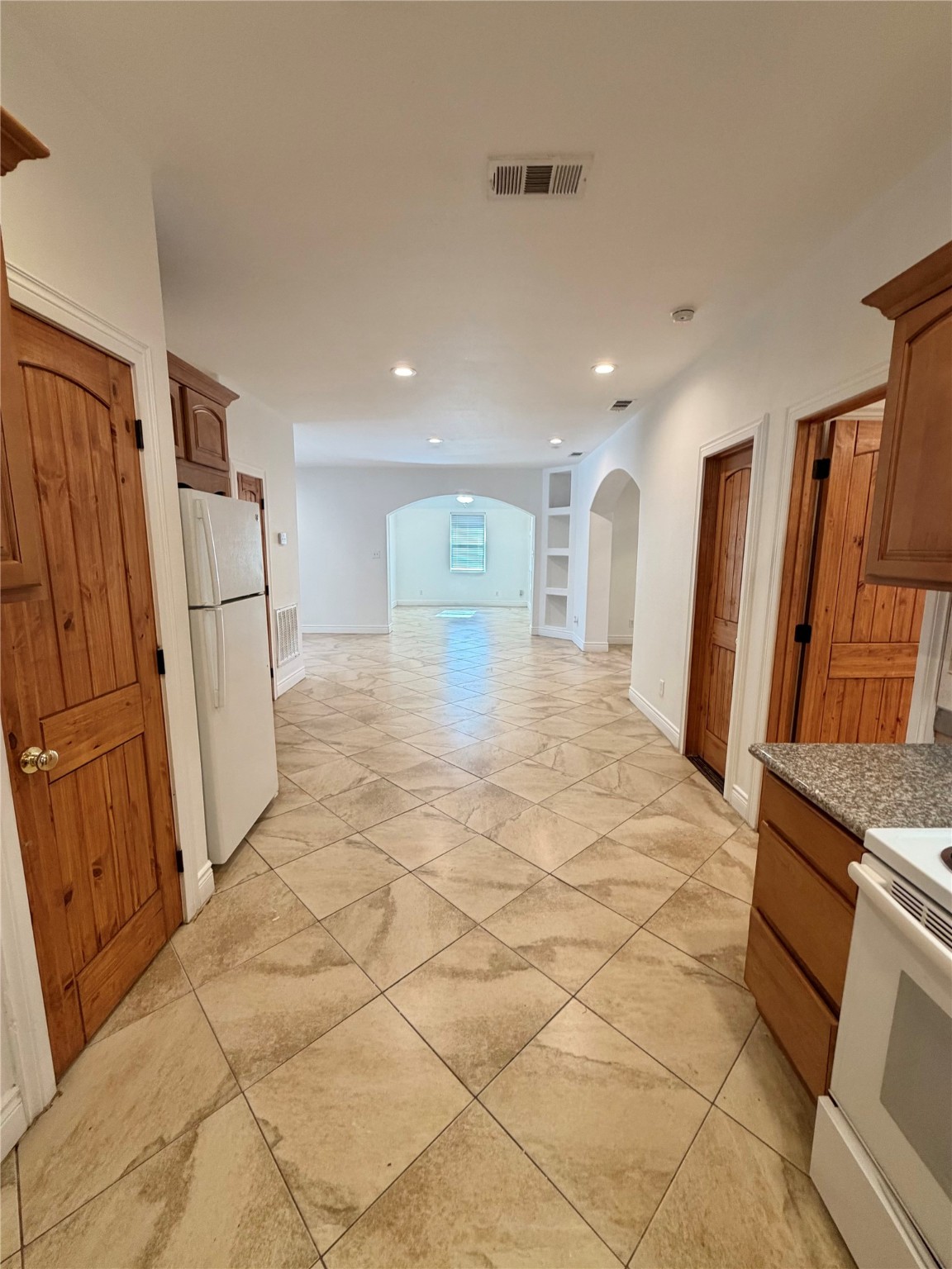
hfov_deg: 85.7
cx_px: 476
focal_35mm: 14
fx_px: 513
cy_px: 634
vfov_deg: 102.1
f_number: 2.2
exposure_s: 1/60
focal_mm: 2.22
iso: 250
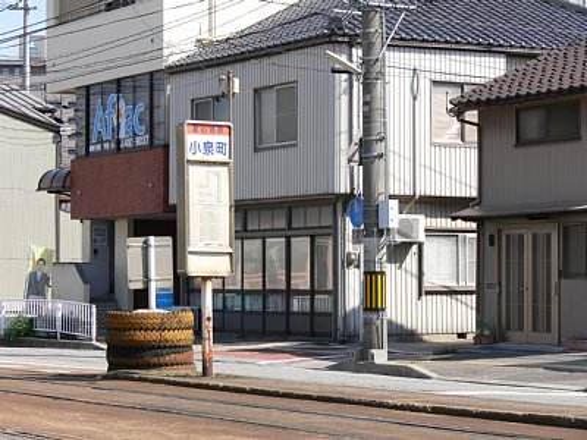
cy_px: 220
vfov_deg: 14.1
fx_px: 1781
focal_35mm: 105
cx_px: 294
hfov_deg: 18.7
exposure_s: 1/200
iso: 80
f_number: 5.6
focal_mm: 22.2
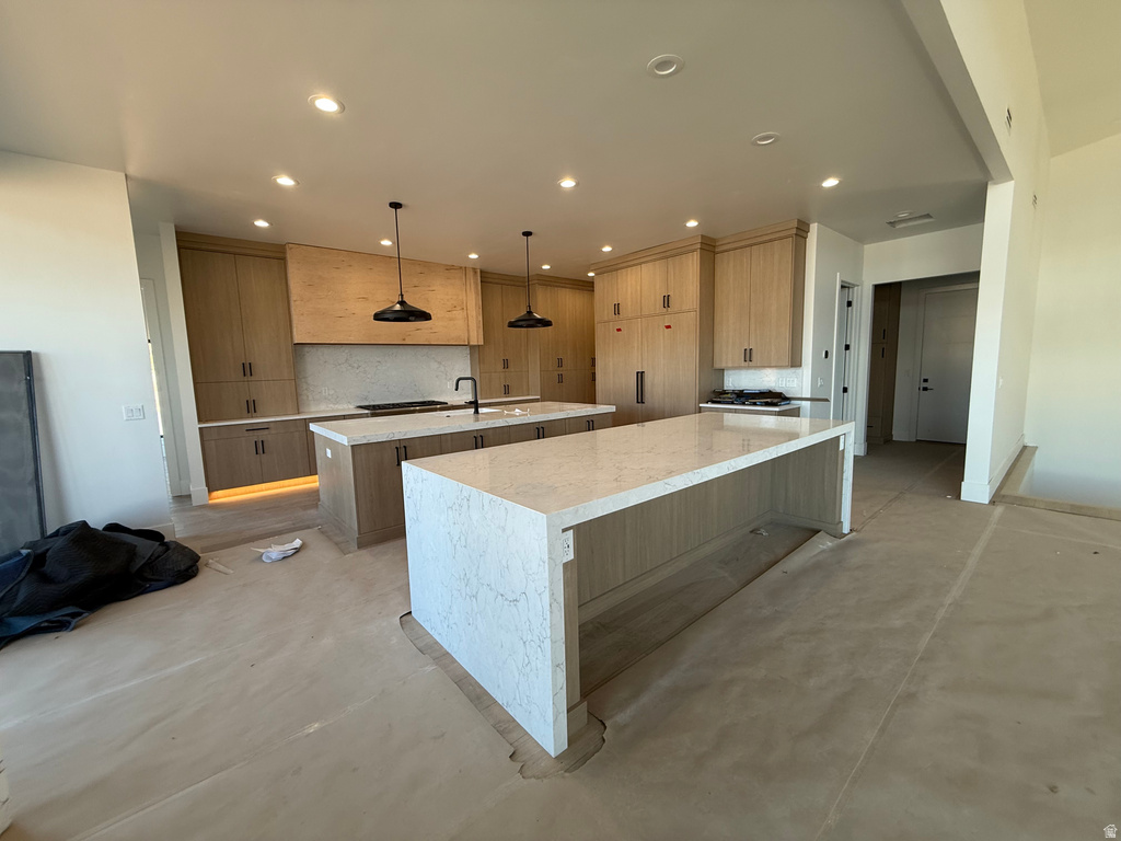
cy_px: 420
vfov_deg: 85.7
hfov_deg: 102.1
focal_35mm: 14
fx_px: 453
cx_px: 560
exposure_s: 1/120
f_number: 2.2
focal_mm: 2.22
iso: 100
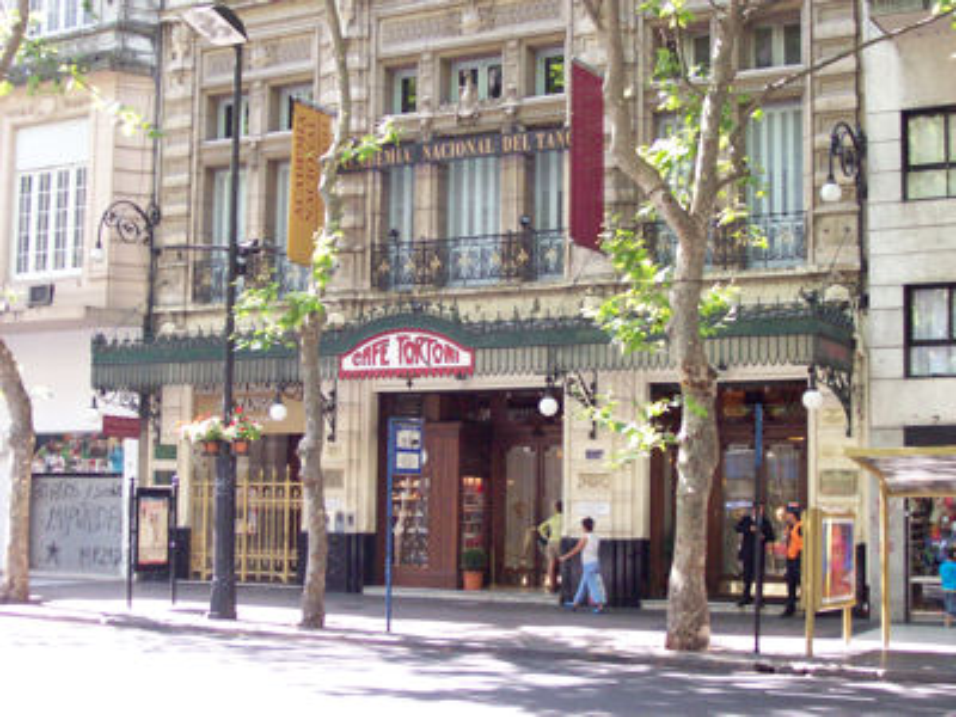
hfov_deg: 34.3
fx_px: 1547
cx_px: 478
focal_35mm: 56
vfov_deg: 26.1
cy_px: 358
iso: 140
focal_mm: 9.4
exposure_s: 1/83.6
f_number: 3.4
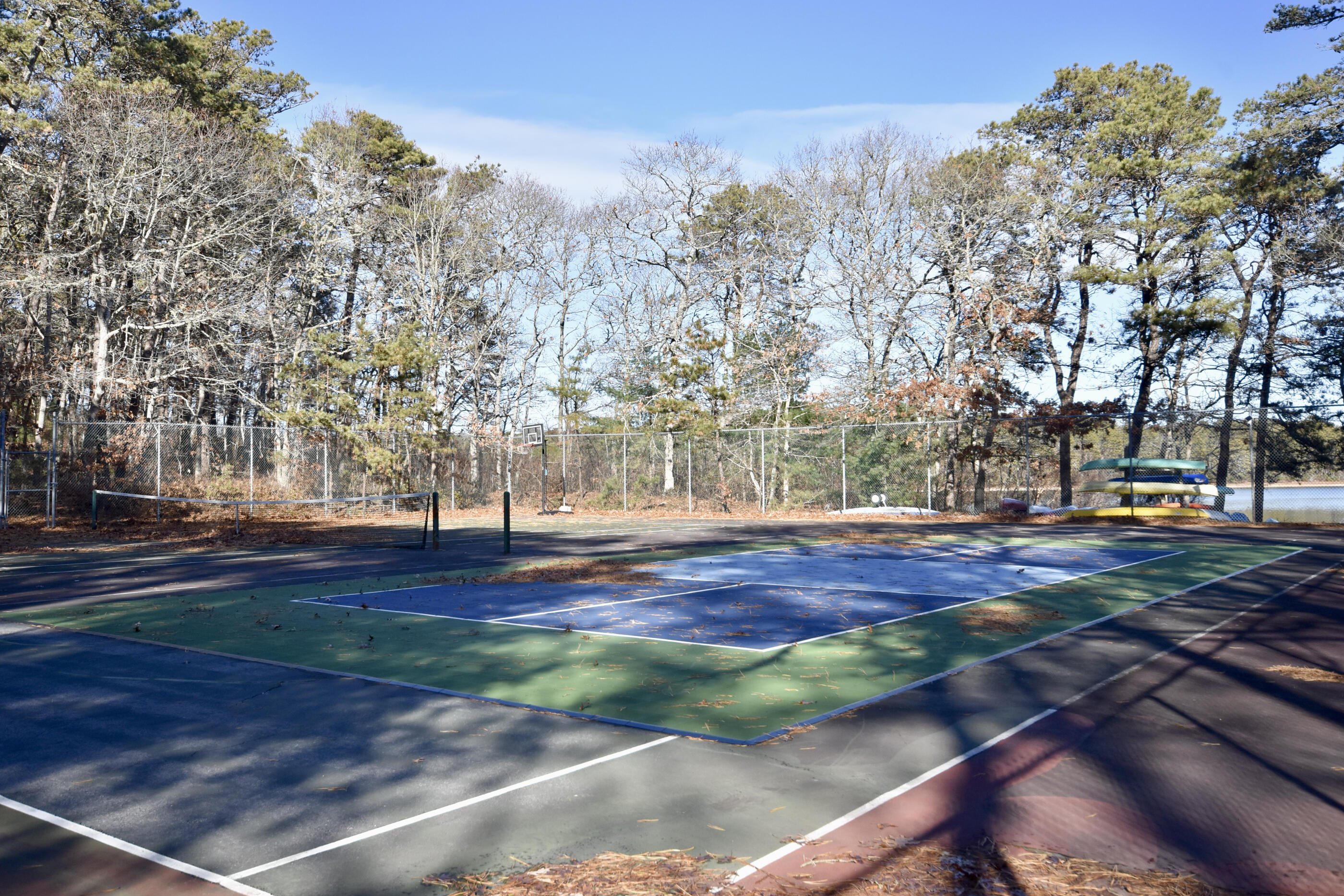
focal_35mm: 31
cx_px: 659
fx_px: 1140
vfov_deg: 42.9
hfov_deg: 61.0
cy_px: 434
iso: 450
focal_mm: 19
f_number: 8
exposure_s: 1/500
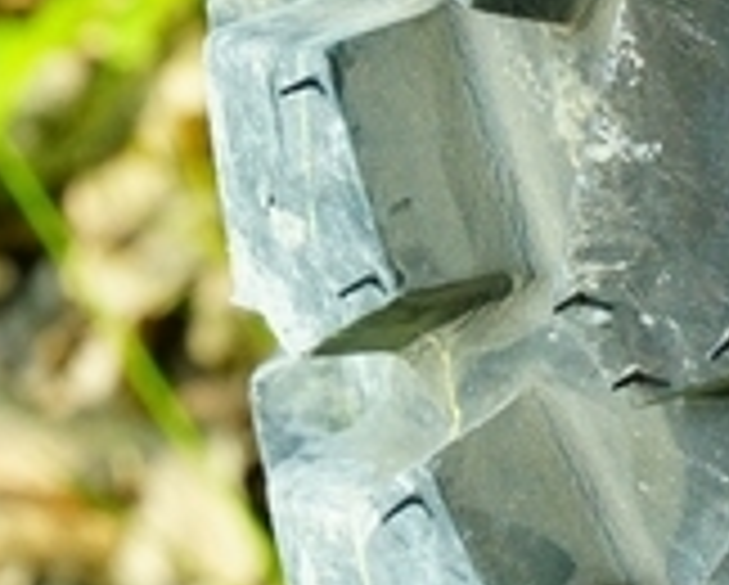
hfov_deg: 4.0
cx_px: 806
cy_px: 99
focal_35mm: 486
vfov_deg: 3.2
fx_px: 10498
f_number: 16
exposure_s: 1/125
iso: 3200
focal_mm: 105
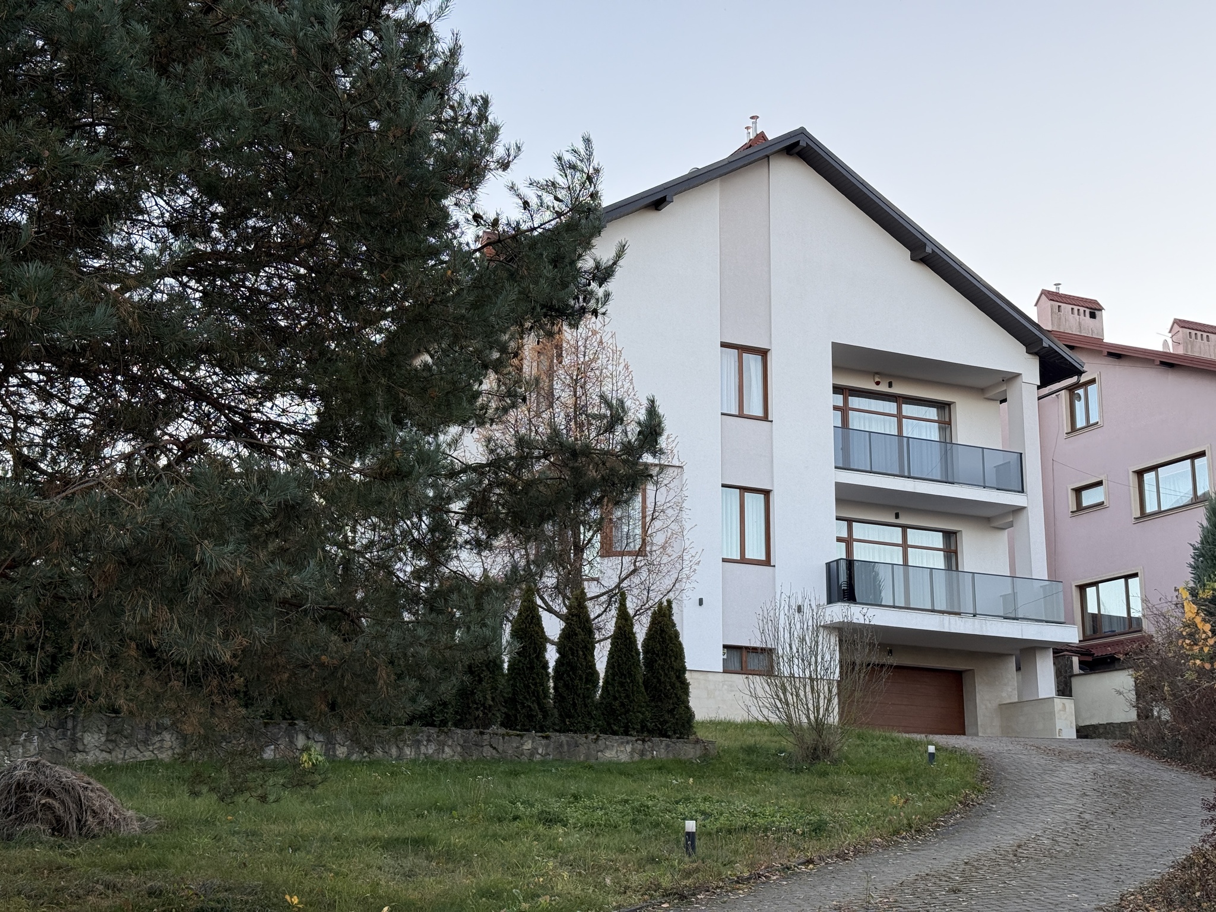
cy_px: 456
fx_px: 1686
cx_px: 608
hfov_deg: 39.7
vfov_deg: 30.3
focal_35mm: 48
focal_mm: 6.76
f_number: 1.78
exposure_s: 1/413
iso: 80
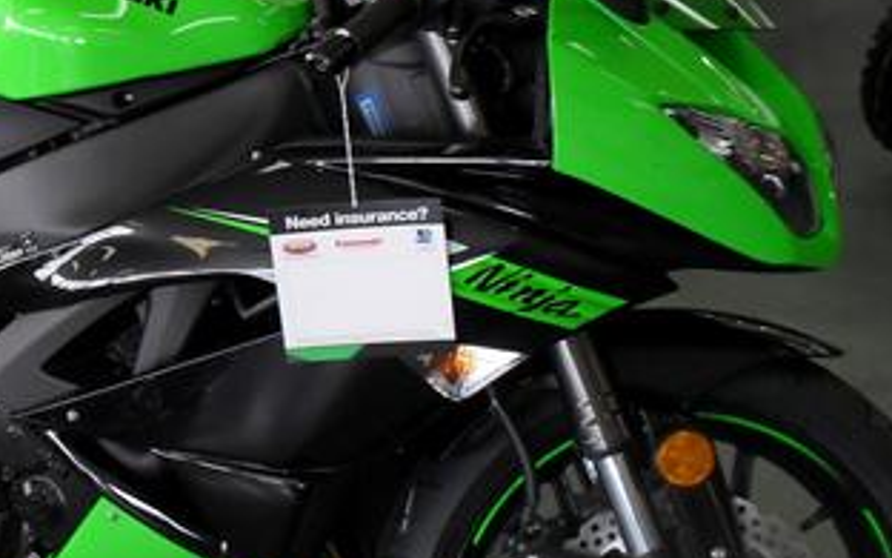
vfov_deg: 17.2
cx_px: 120
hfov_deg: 26.4
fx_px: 1848
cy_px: 323
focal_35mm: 76
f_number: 3.2
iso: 120
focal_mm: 6.3
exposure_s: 1/45
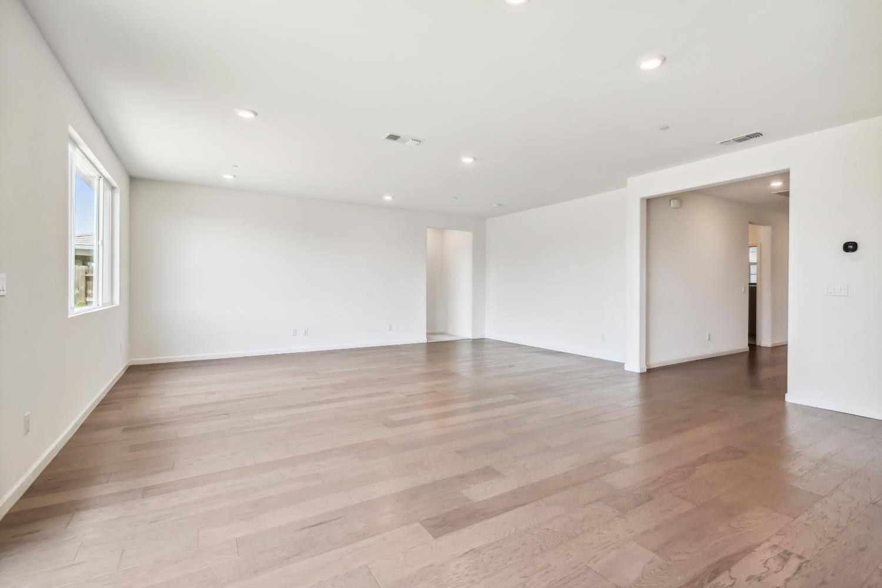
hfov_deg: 96.7
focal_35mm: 16
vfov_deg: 73.7
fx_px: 392
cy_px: 294
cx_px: 441
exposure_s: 1/250
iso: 2500
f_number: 11
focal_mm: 16
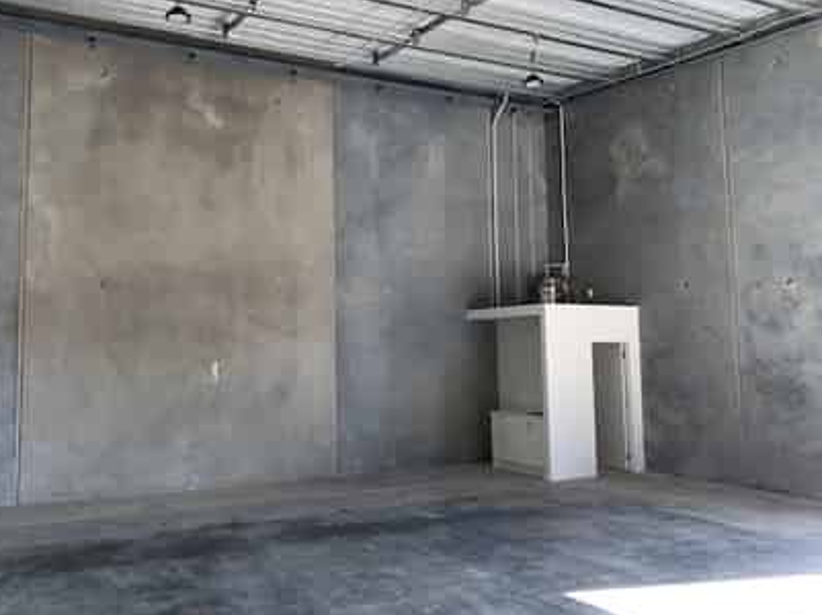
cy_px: 294
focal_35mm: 32
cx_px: 360
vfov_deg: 44.1
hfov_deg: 56.7
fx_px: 759
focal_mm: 4.25
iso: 32
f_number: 1.8
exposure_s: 1/121
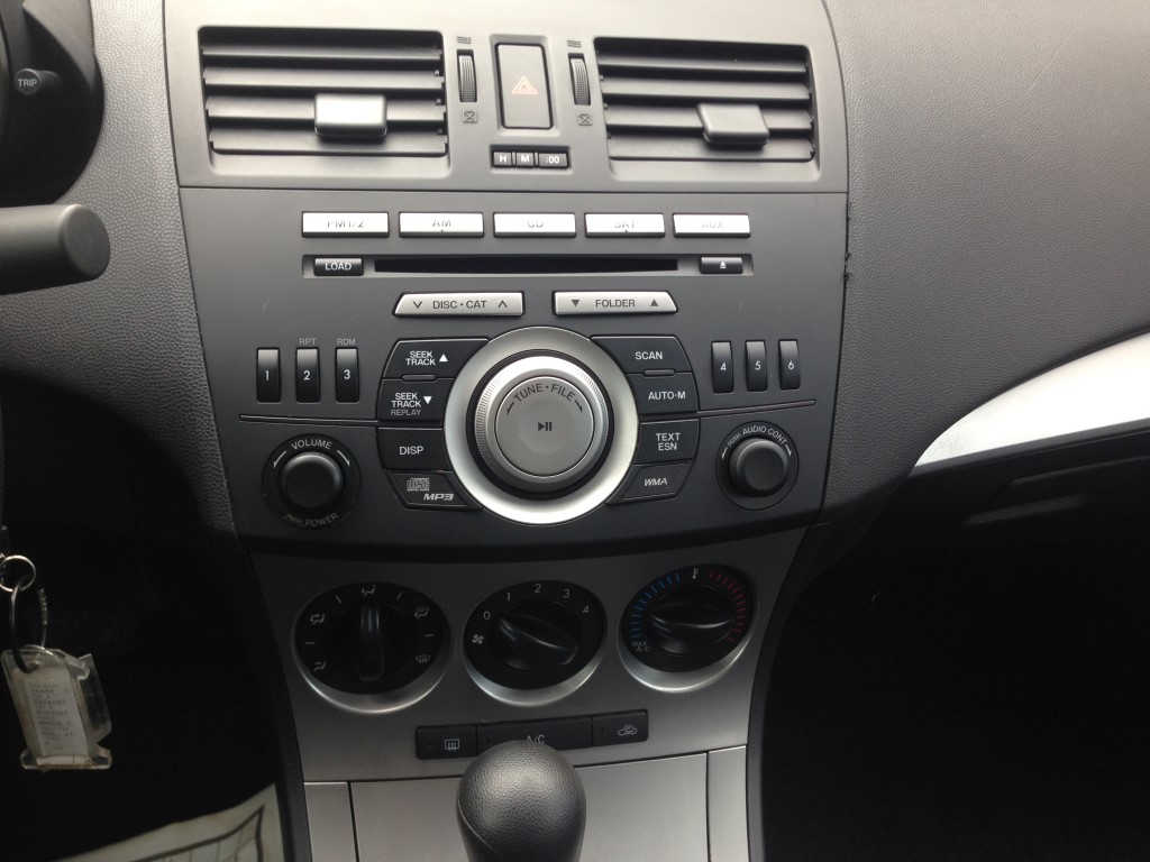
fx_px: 1096
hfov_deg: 55.4
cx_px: 575
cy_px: 431
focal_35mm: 33
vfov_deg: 42.9
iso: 50
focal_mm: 4.12
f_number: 2.4
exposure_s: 1/132
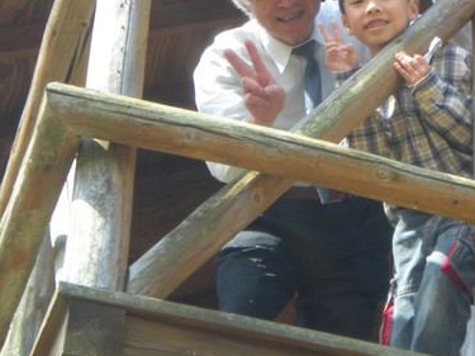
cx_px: 334
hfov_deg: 10.1
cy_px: 45
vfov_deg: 7.6
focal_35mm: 196
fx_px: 2689
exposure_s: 1/72.5
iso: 64
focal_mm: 17.3
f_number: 5.7
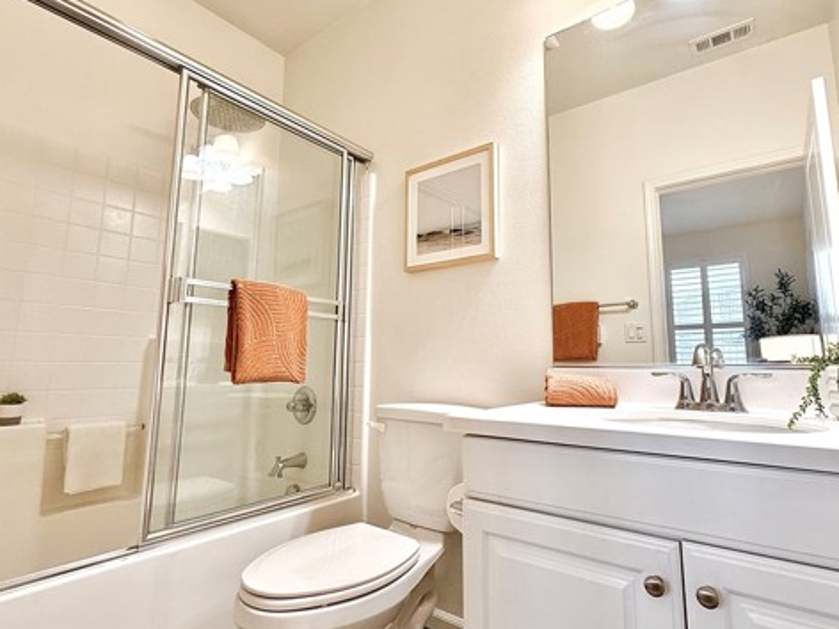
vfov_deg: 68.7
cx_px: 444
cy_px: 302
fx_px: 461
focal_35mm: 19
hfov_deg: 84.6
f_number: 2.2
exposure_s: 1/120
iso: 100
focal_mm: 2.22
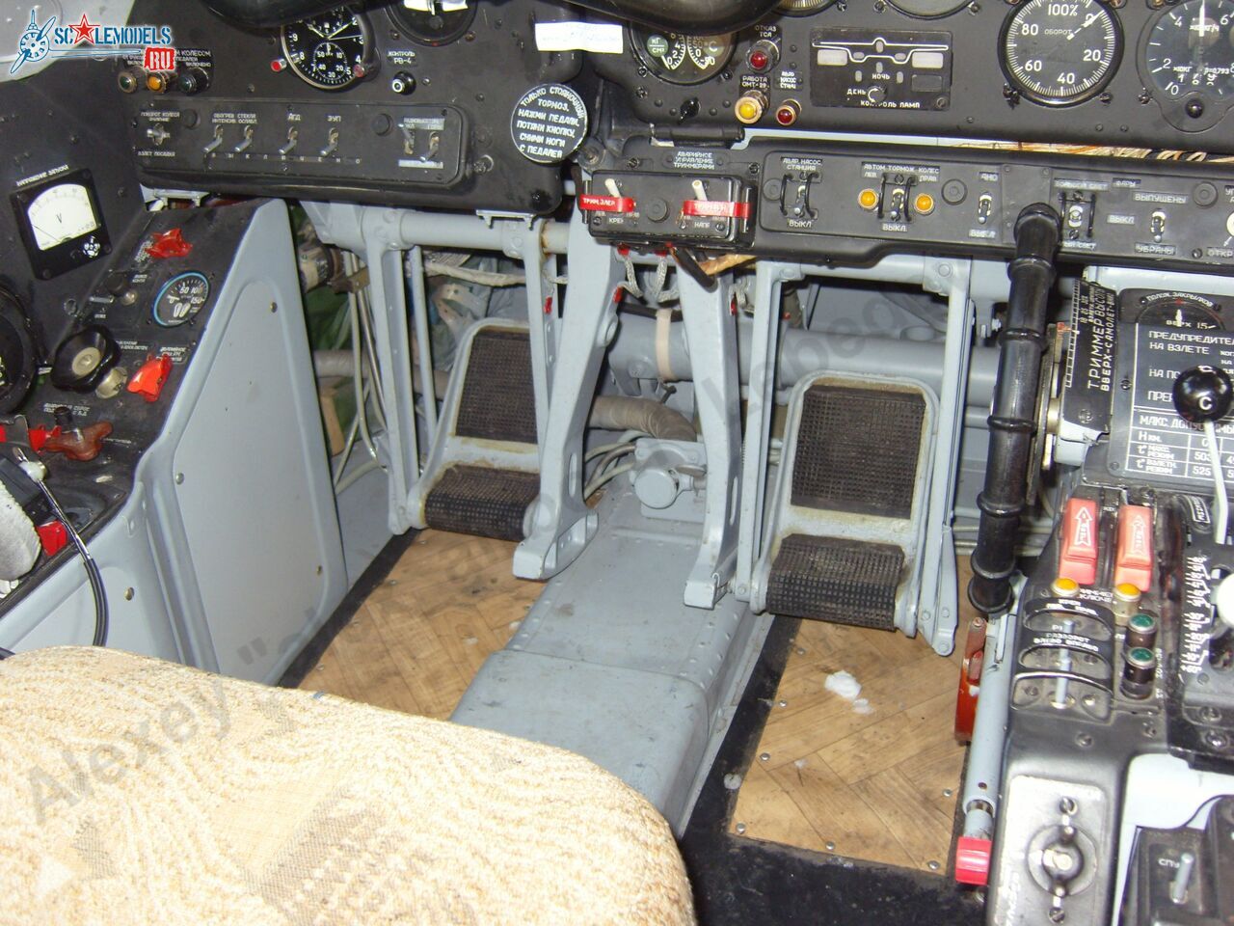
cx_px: 617
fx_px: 1248
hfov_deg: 52.6
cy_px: 463
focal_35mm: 35
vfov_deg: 40.7
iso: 100
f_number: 2.8
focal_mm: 7.4
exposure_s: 1/30
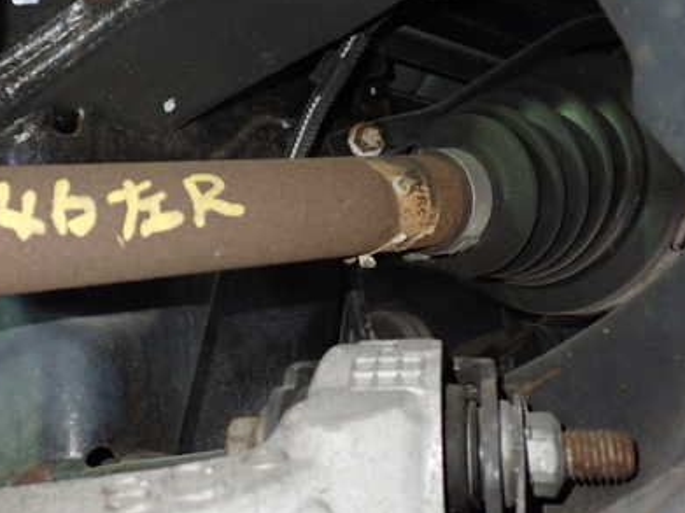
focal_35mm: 46
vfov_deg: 31.4
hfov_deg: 40.3
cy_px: 313
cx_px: 189
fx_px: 910
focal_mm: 5.4
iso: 800
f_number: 2.3
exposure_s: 1/30
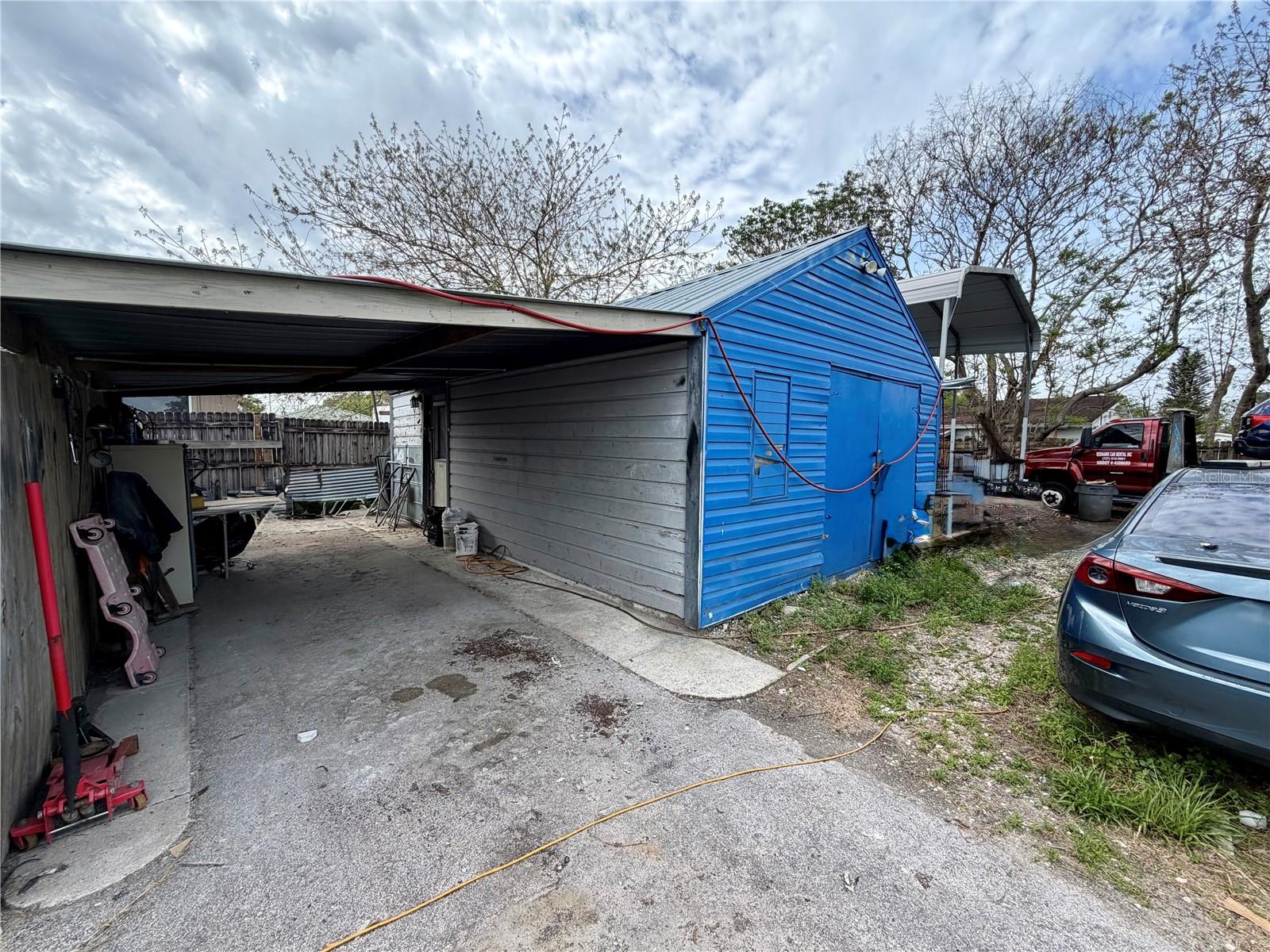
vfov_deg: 85.7
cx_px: 635
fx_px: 514
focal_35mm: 14
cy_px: 476
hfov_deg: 102.1
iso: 32
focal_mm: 2.22
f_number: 2.2
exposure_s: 1/770
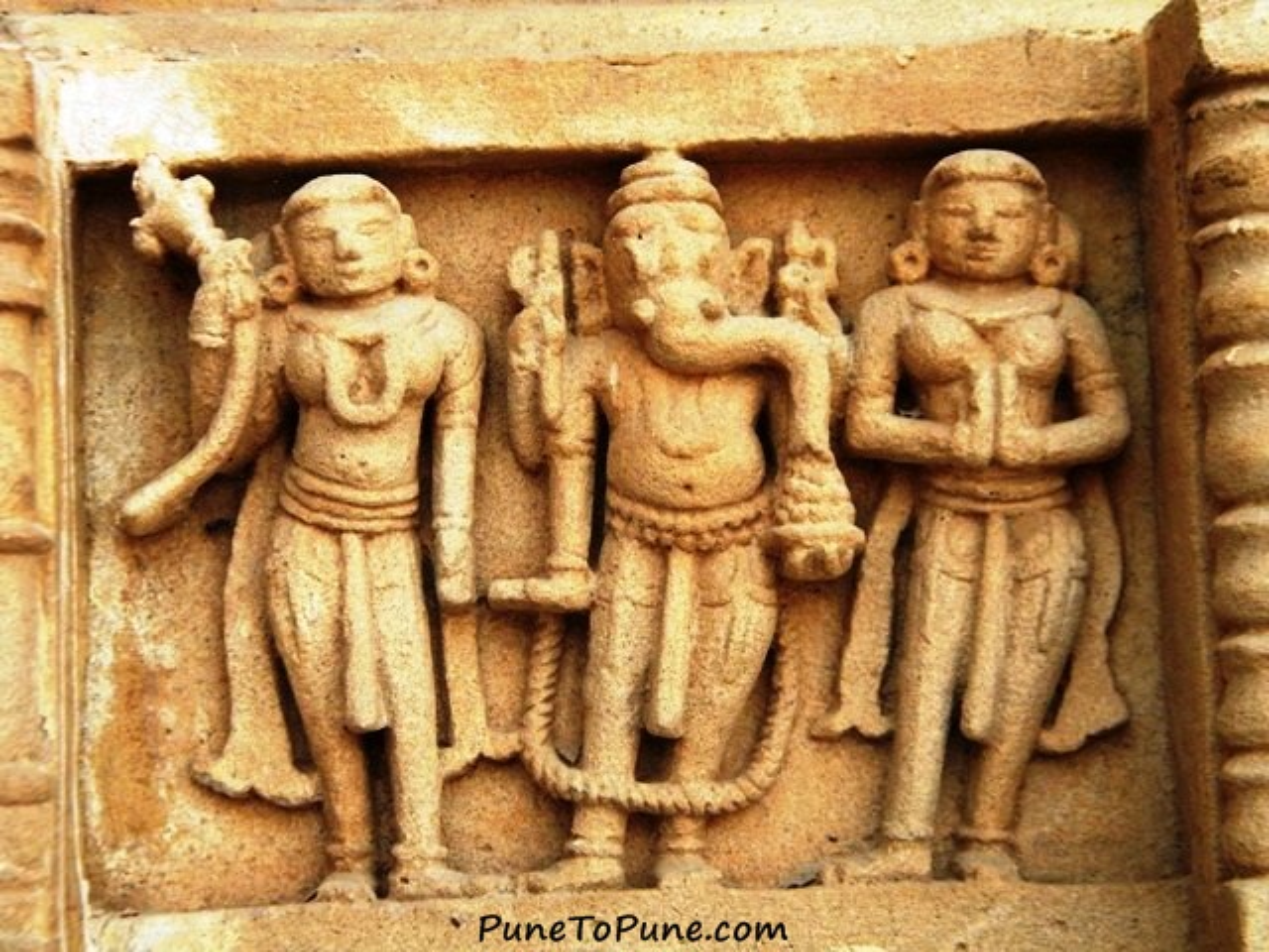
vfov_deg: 17.8
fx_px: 3043
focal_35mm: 83
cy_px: 476
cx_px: 634
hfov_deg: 23.6
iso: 375
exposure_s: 1/500
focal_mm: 15.1
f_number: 4.5
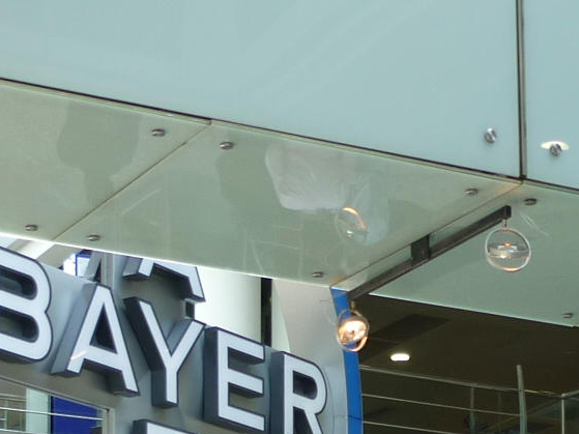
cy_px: 721
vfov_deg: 11.5
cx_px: 371
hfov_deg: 16.3
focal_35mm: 121
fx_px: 2023
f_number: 2.8
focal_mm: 5.5
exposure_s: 1/40
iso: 80
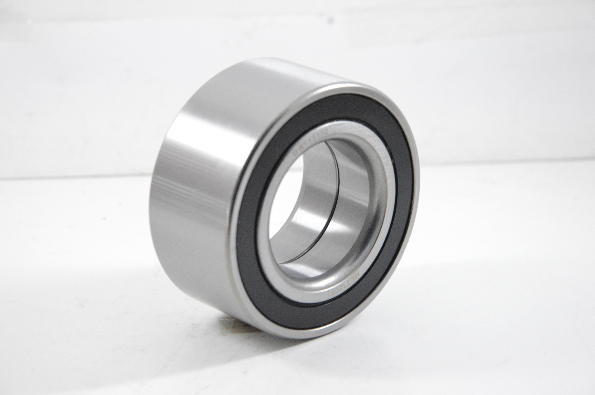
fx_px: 2105
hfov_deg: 16.1
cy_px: 198
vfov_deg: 10.7
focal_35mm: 128
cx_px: 298
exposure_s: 1/100
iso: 3200
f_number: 7.1
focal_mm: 85
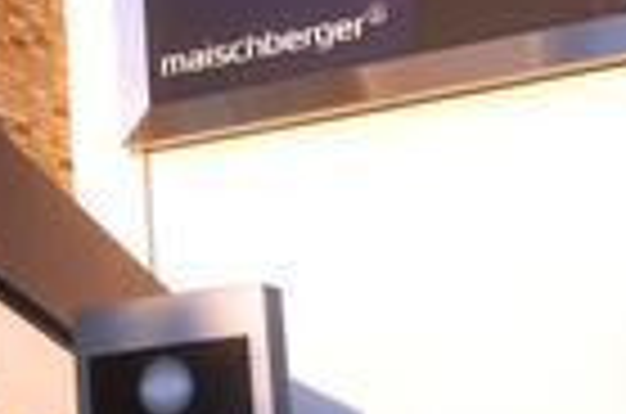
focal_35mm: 146
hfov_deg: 13.5
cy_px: -72
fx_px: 2533
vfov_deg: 9.2
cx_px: -200
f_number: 5.6
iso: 100
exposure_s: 1/125
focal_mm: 30
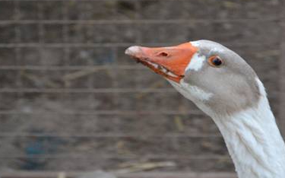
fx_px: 1994
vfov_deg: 5.1
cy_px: 93
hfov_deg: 8.2
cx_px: 176
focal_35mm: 257
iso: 3200
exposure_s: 1/80
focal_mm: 105
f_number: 5.6
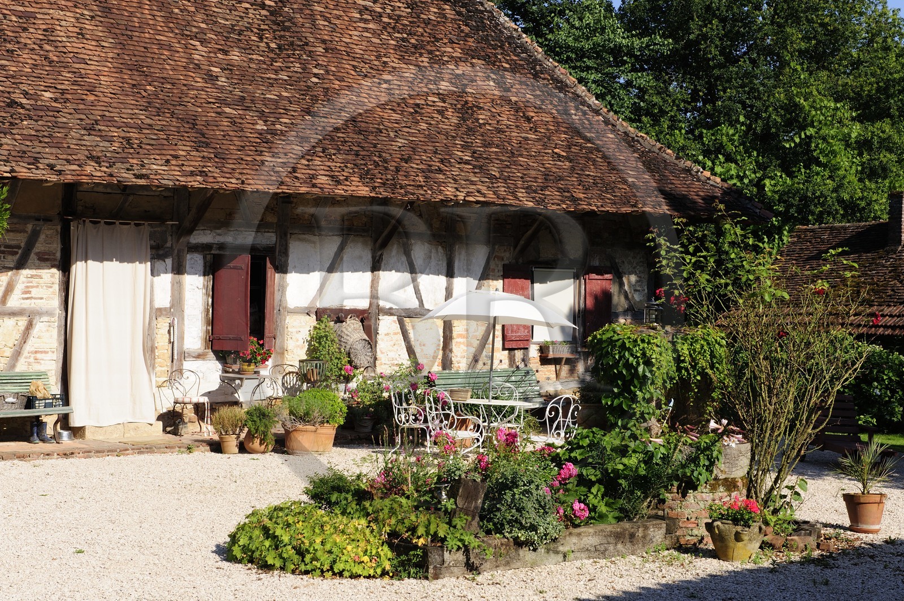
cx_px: 452
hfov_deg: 28.9
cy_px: 300
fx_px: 1756
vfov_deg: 19.4
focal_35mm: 70
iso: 200
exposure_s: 1/160
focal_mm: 70
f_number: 14
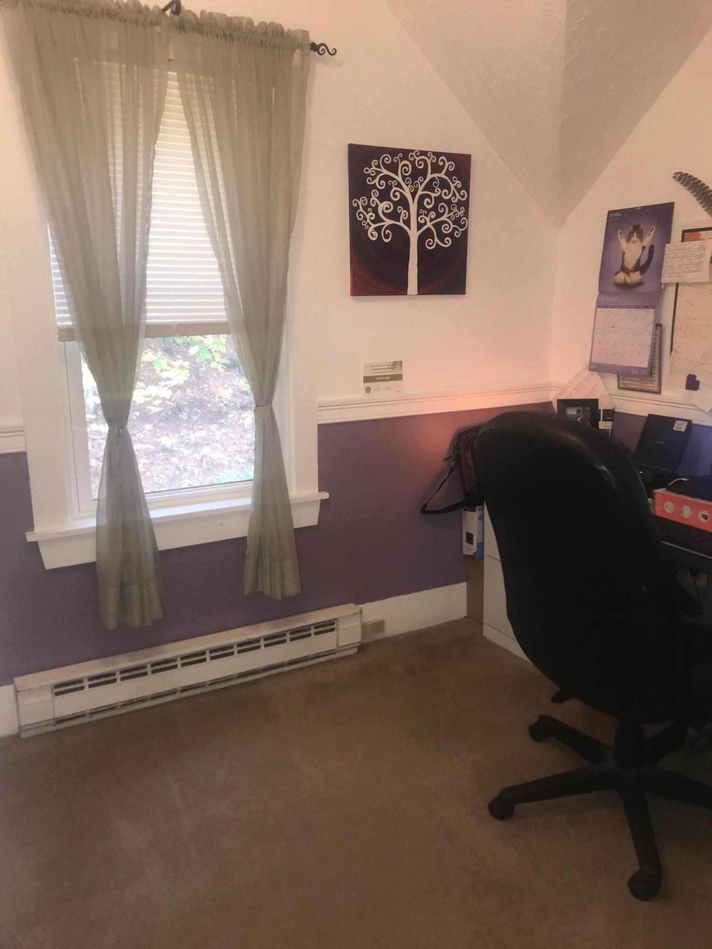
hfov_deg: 49.7
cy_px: 474
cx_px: 356
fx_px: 768
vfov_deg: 63.4
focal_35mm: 28
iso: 50
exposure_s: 1/30
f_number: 1.8
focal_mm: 3.99
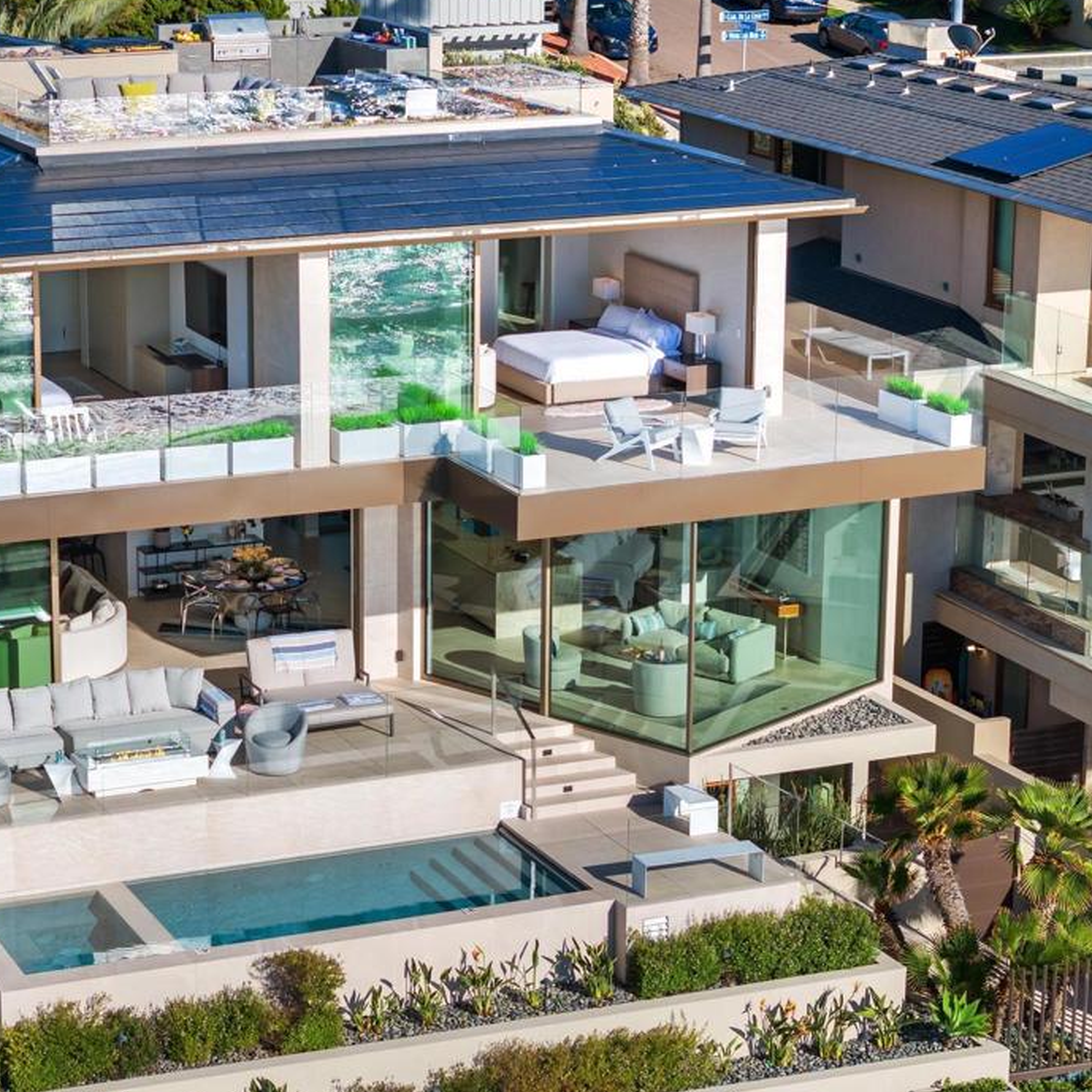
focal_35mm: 92
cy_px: 509
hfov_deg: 18.8
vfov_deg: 18.9
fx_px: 3284
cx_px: 385
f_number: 2.8
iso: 140
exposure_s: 1/100
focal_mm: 19.35
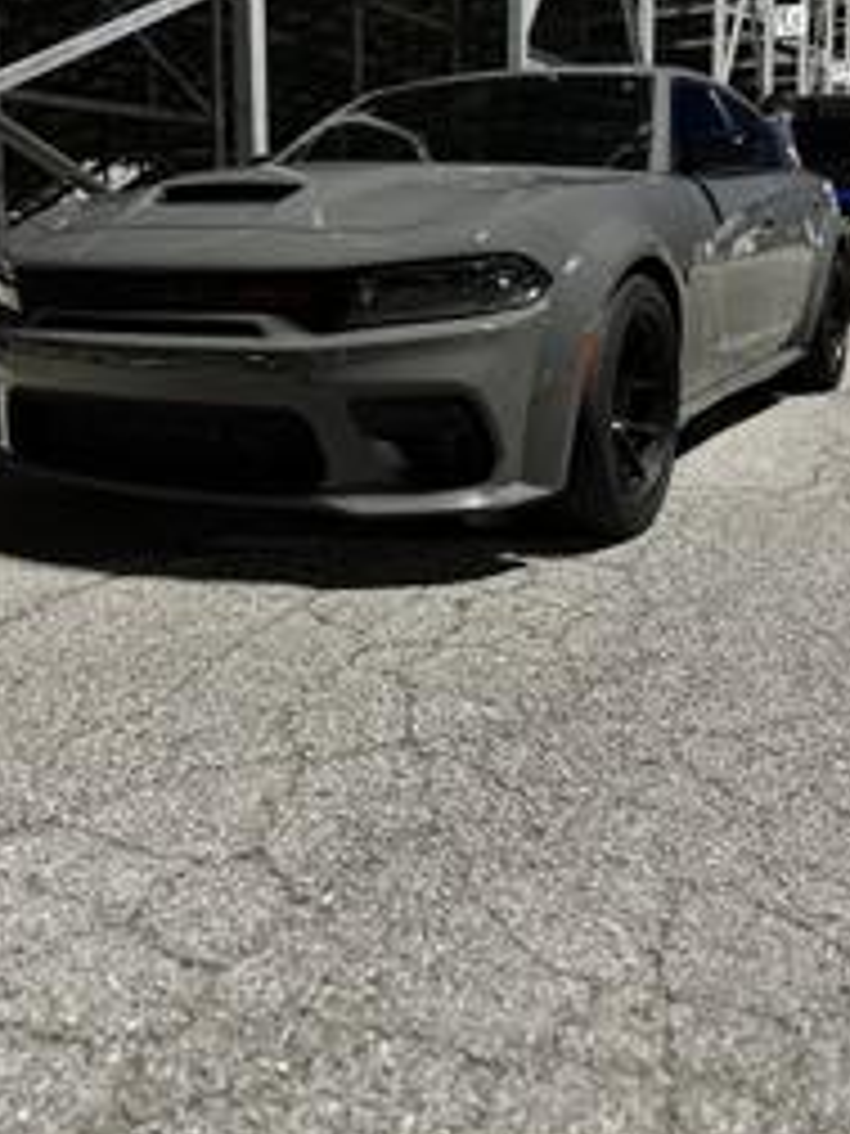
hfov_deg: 39.6
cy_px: 320
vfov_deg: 49.8
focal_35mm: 36
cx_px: 373
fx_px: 1179
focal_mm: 6.86
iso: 1000
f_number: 1.78
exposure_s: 1/40
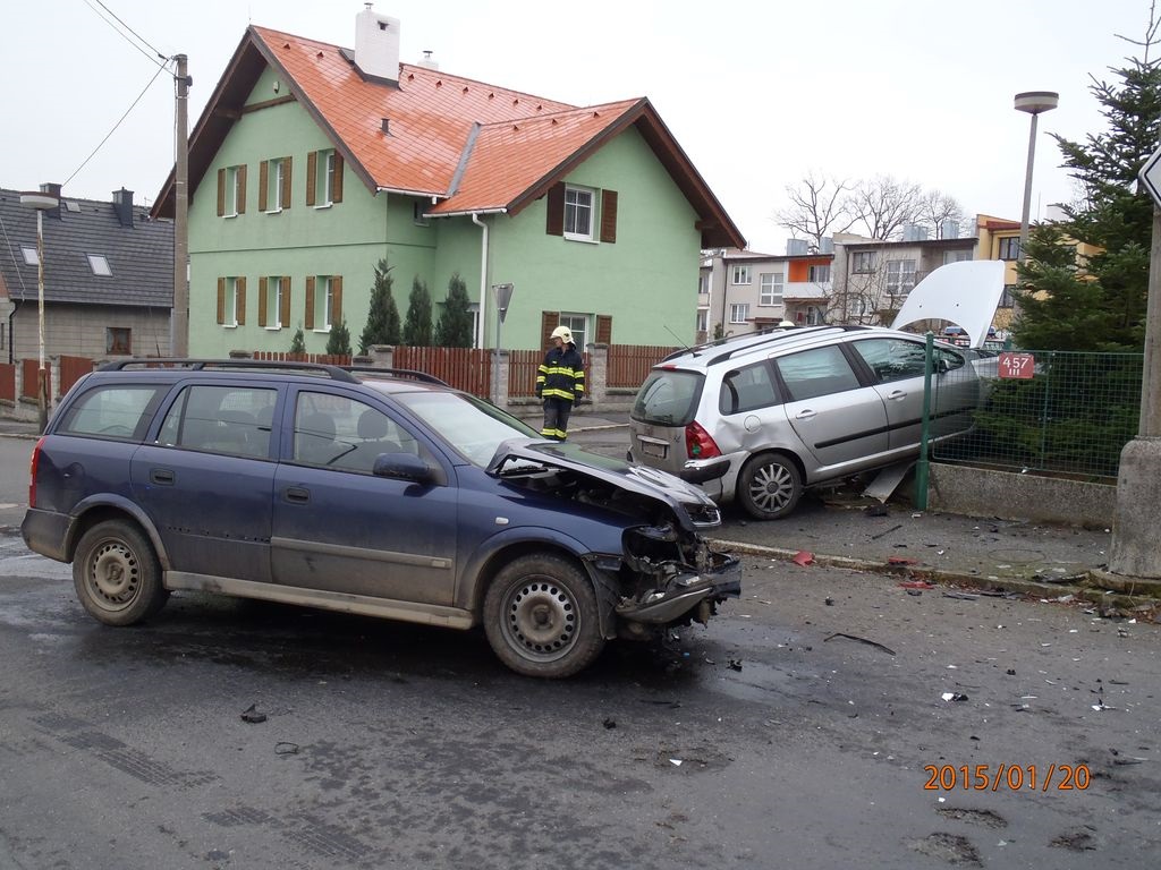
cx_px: 580
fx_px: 1073
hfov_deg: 56.8
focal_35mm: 32
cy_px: 435
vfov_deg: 44.2
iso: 100
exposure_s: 1/50
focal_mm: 5.72
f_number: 4.2
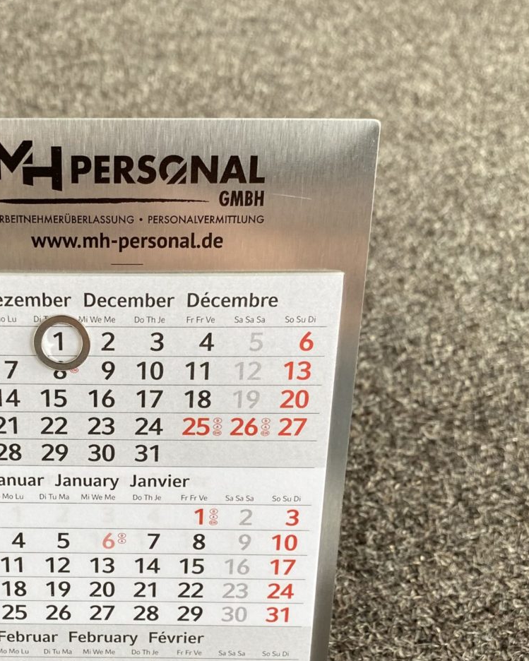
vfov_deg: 38.8
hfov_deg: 31.3
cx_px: 111
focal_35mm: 47
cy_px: 473
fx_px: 920
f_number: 1.8
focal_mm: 4.25
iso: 80
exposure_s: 1/121
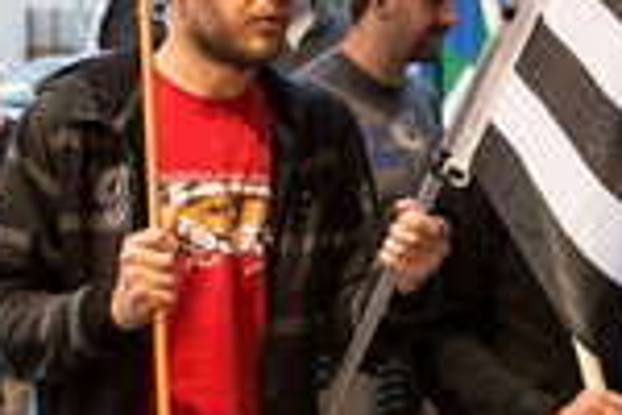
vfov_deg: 8.8
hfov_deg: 13.2
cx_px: 489
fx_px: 2678
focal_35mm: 155
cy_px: 102
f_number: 2.8
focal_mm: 32
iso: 3200
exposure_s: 1/125
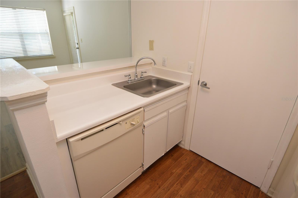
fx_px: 149
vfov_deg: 67.3
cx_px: 149
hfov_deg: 90.1
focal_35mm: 18
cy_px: 99
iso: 640
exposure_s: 1/60
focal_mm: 12
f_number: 4
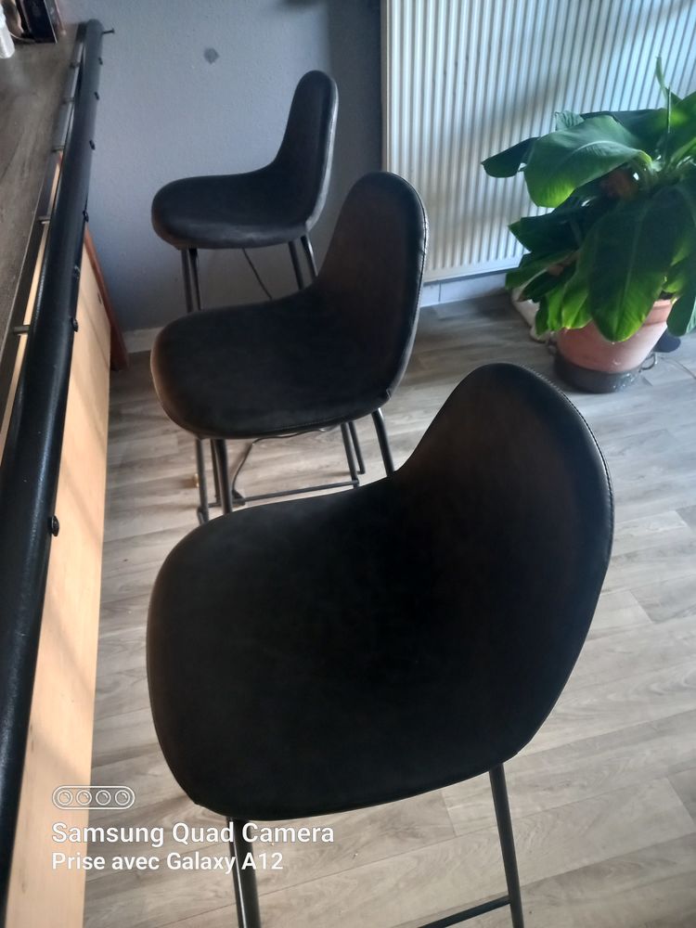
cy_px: 464
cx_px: 348
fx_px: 670
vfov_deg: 69.4
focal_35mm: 25
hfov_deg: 54.9
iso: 400
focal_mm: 4.6
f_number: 2
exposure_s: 1/20
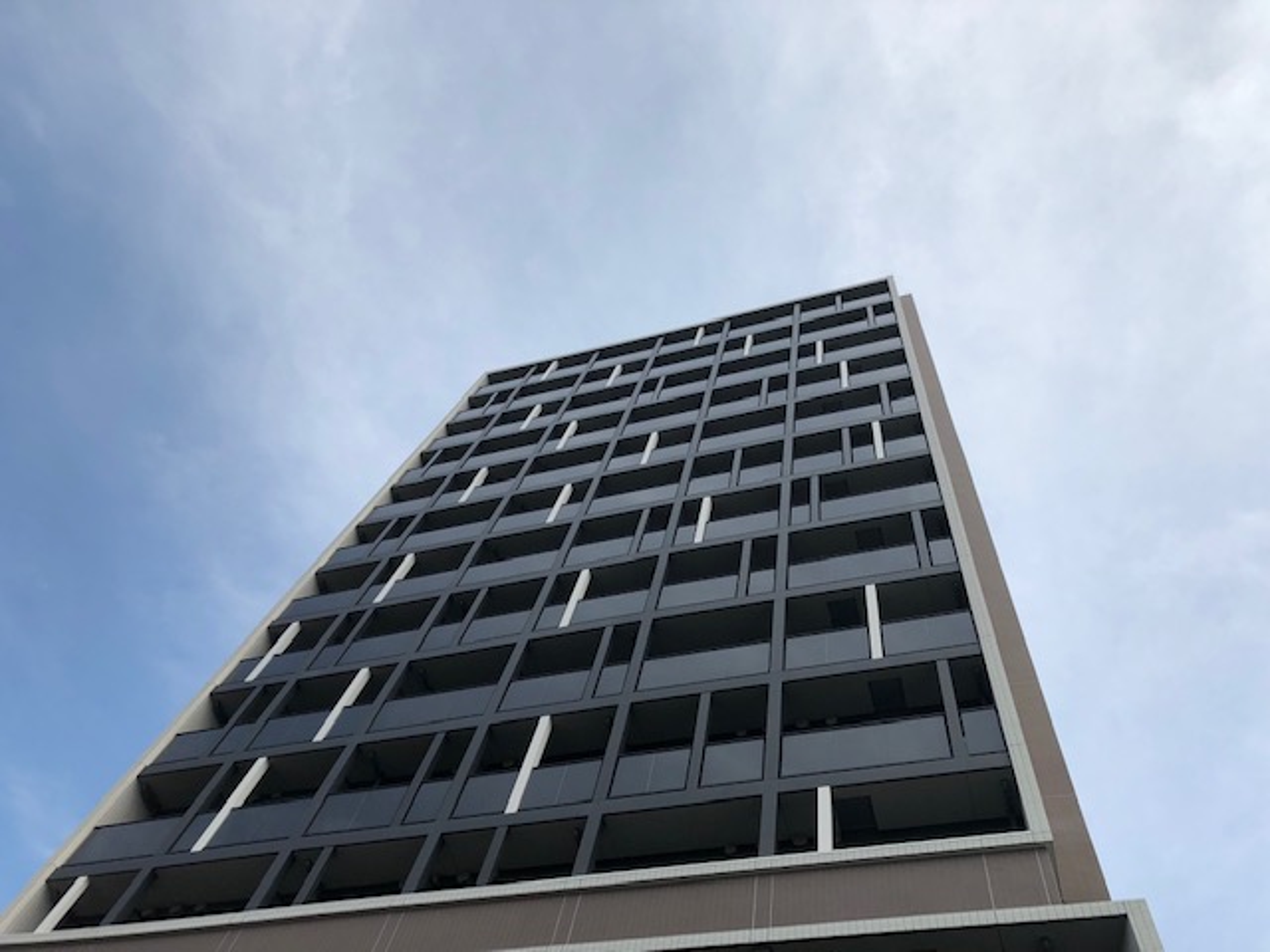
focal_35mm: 28
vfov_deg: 49.7
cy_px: 476
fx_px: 1027
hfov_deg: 63.4
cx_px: 635
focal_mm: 3.99
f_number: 1.8
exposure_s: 1/1919
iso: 20
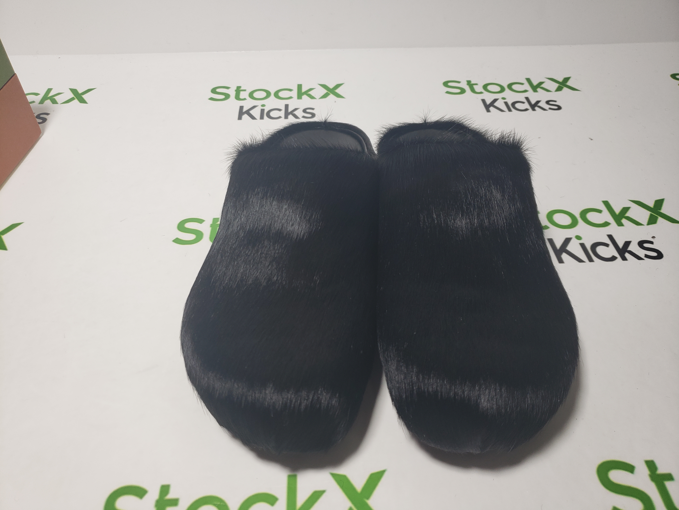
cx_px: 340
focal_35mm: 26
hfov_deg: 67.3
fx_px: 510
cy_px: 255
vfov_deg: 53.1
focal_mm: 4.3
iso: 50
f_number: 1.5
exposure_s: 1/396
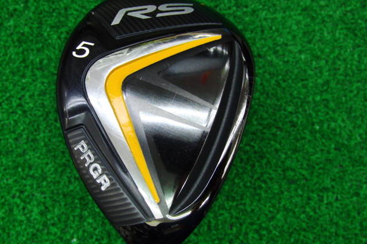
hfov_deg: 48.5
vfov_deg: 33.4
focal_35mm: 40
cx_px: 177
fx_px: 408
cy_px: 120
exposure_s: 1/60
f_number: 3.6
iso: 400
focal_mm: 6.42
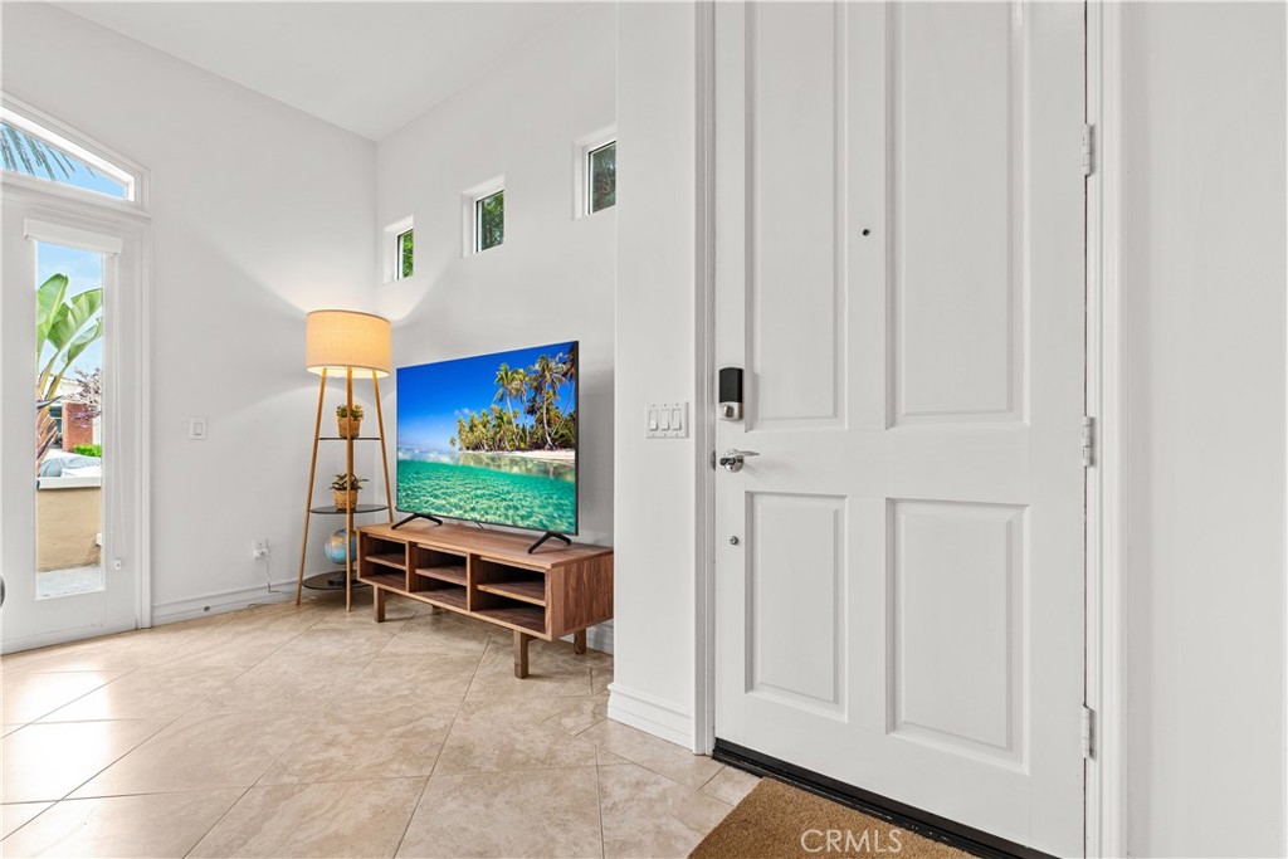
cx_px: 644
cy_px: 430
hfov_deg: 96.7
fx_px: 572
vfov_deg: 73.8
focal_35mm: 16
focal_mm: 16
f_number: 8
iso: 400
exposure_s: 1/3
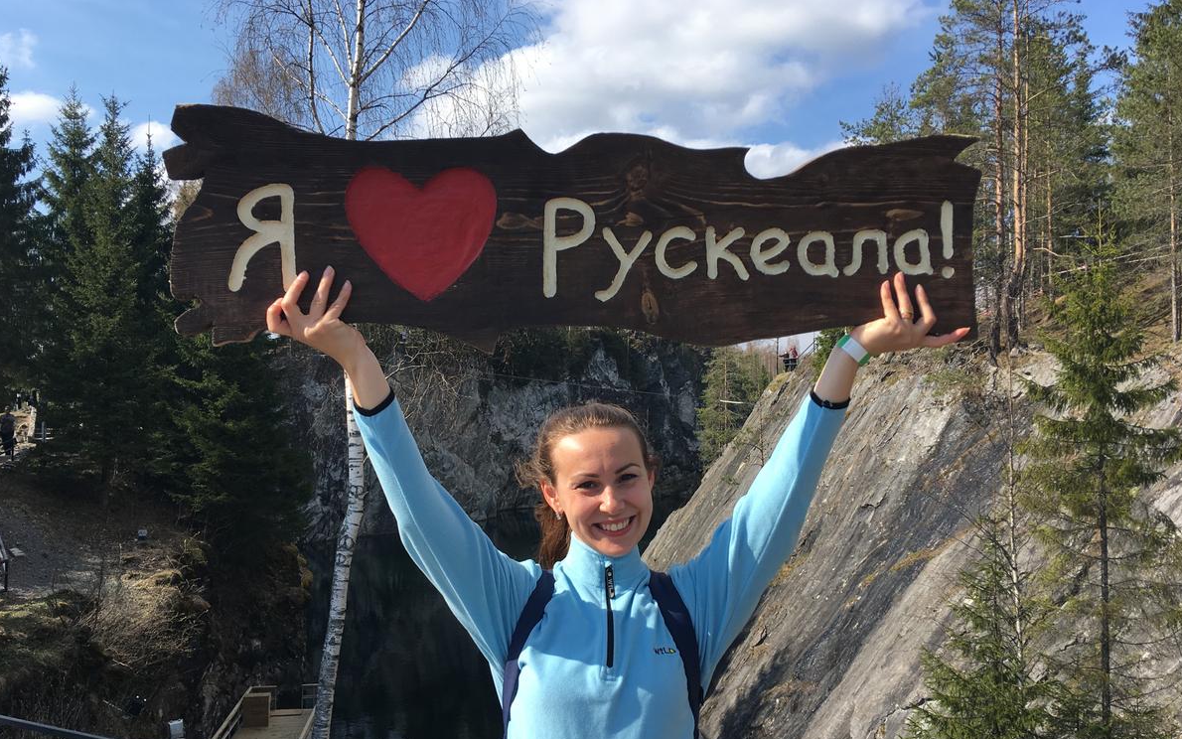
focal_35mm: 31
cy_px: 413
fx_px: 999
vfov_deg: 40.5
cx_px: 591
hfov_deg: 61.2
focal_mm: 4.15
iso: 25
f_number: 2.2
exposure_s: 1/1012
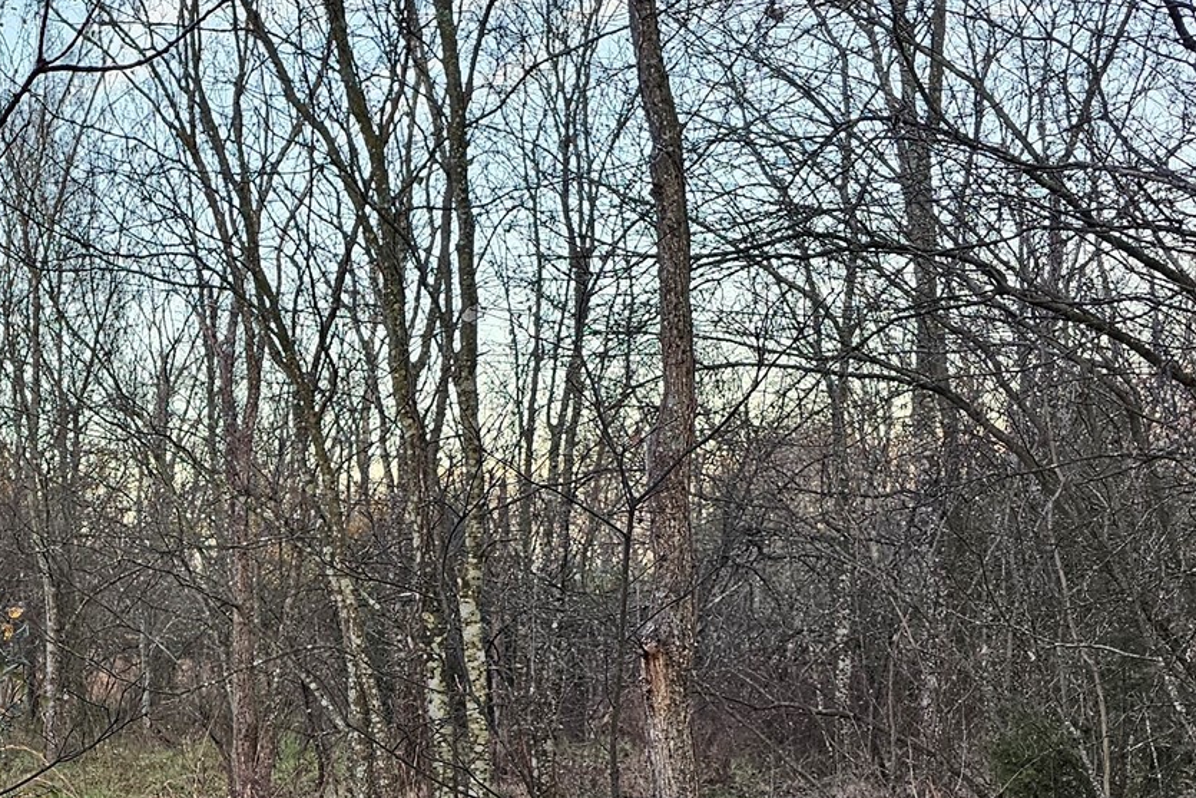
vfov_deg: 23.7
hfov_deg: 33.2
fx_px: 1827
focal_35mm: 55
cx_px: 4
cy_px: 774
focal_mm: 6.3
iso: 200
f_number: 1.7
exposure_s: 1/180
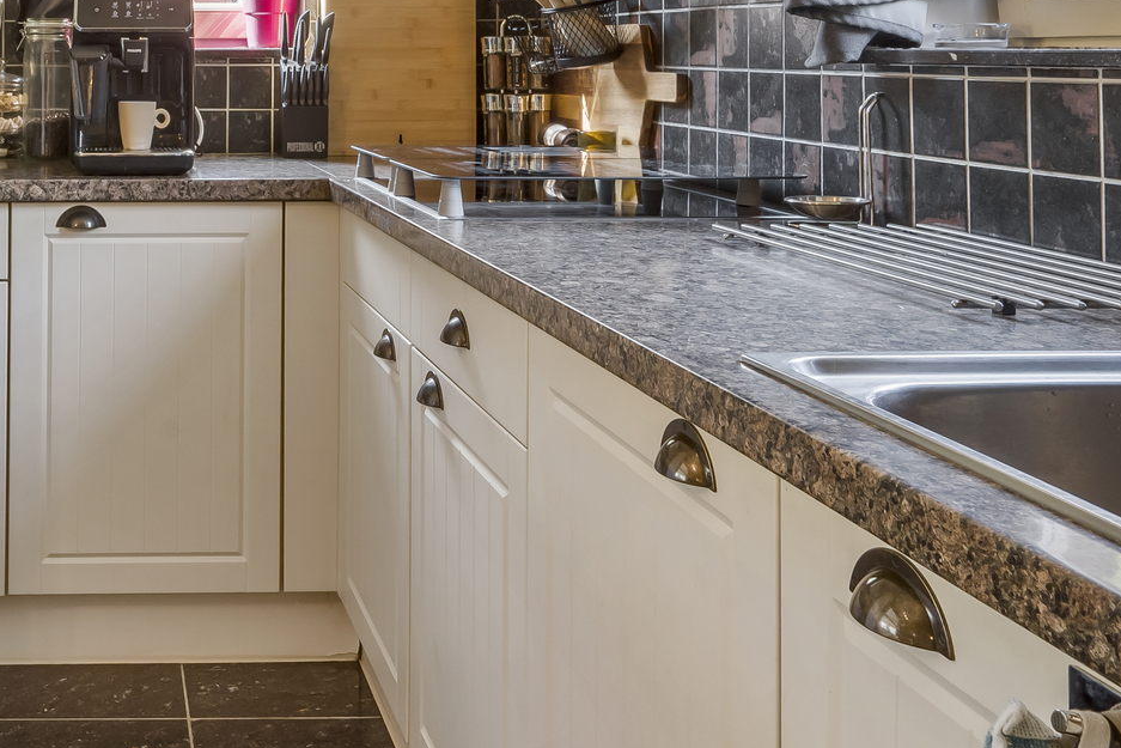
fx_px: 1277
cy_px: 72
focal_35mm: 41
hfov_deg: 42.9
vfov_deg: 31.1
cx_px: 86
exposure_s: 1/3
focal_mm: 16
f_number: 11
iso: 250
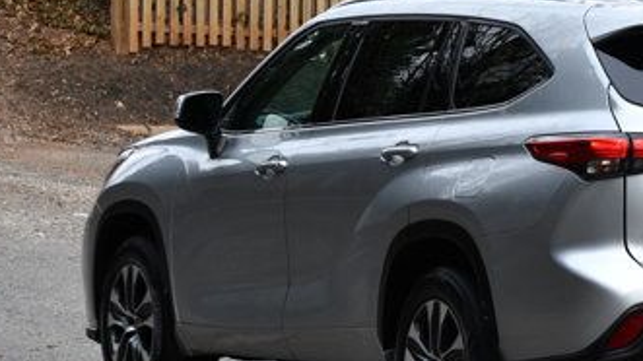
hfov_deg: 9.8
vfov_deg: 5.5
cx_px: 534
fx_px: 3733
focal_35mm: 219
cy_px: 110
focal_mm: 72
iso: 250
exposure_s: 1/250
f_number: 5.6
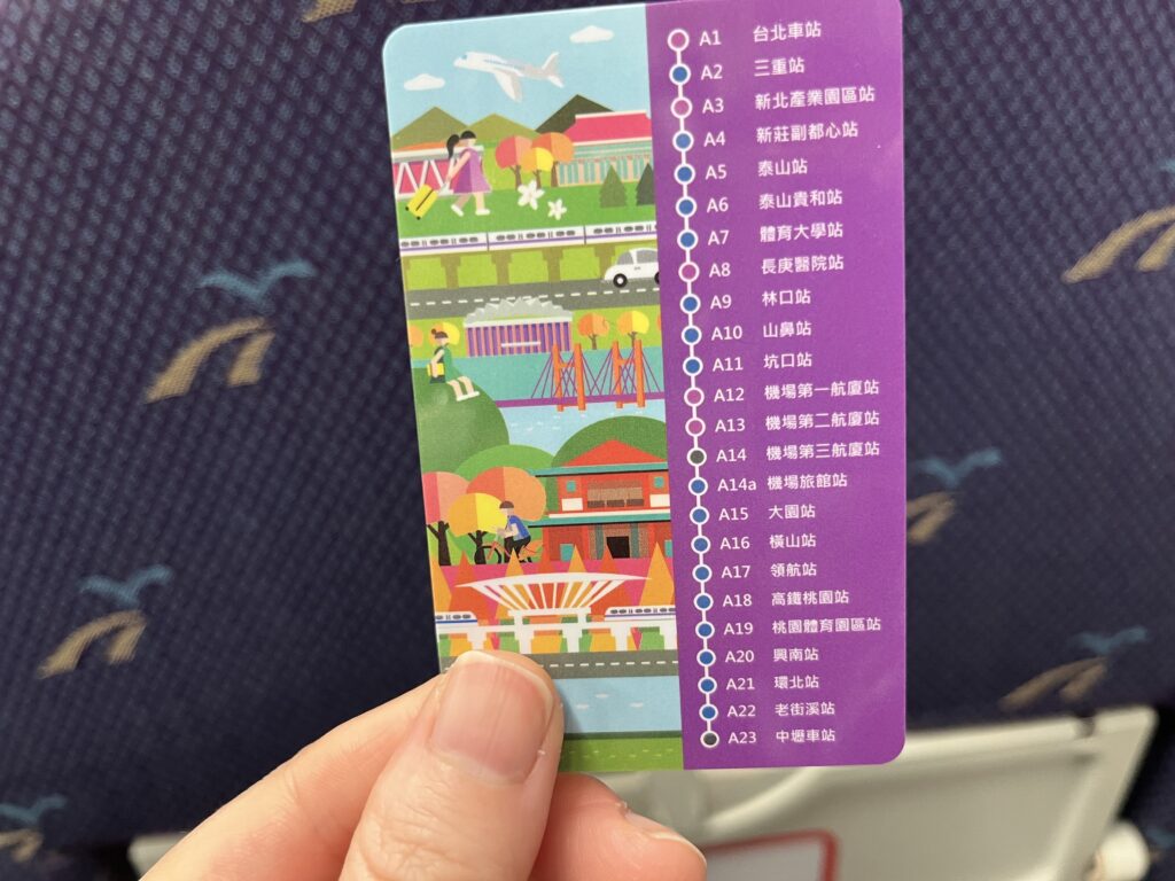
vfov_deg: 53.1
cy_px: 440
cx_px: 588
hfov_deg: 67.3
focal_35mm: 26
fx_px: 883
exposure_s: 1/60
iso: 250
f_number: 1.6
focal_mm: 5.1
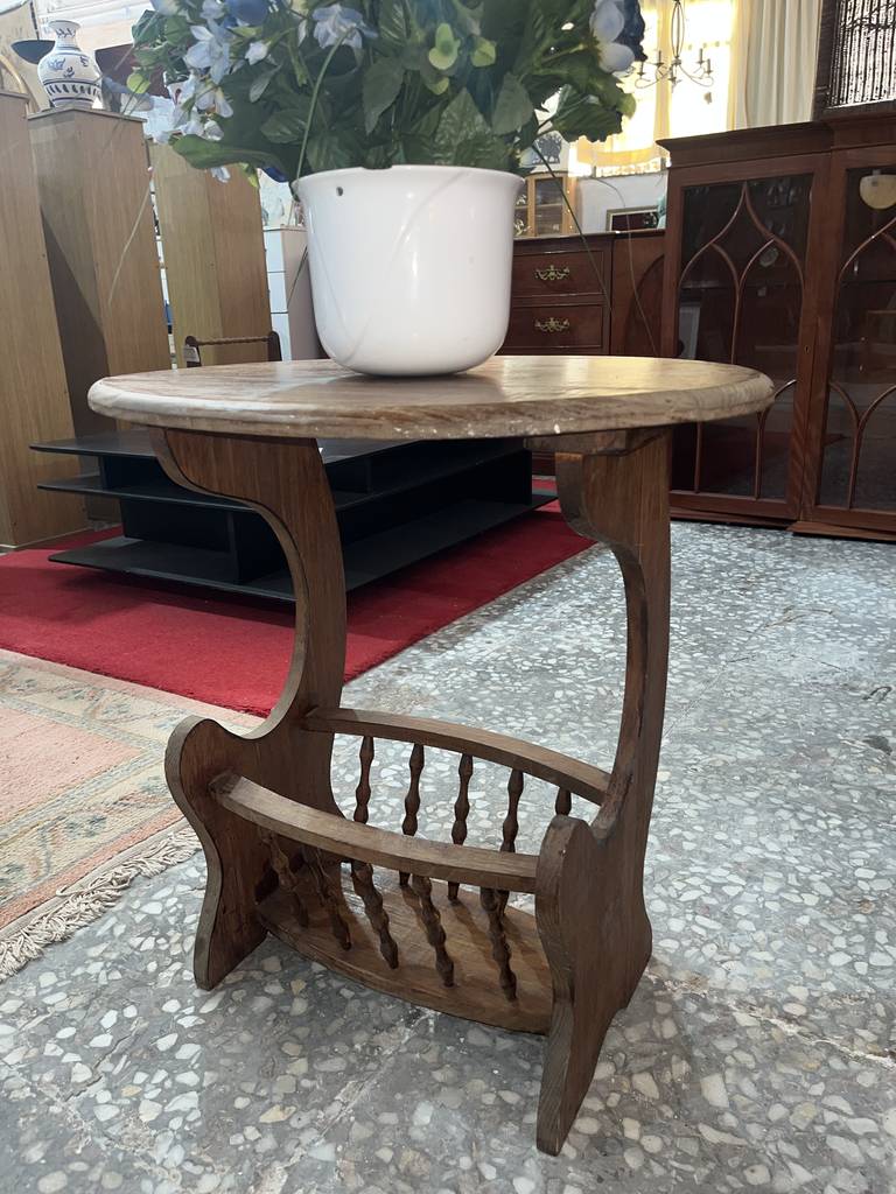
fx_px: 897
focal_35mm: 26
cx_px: 448
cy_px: 597
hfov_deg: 53.1
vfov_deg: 67.3
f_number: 1.6
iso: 32
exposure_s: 1/31
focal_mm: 5.1
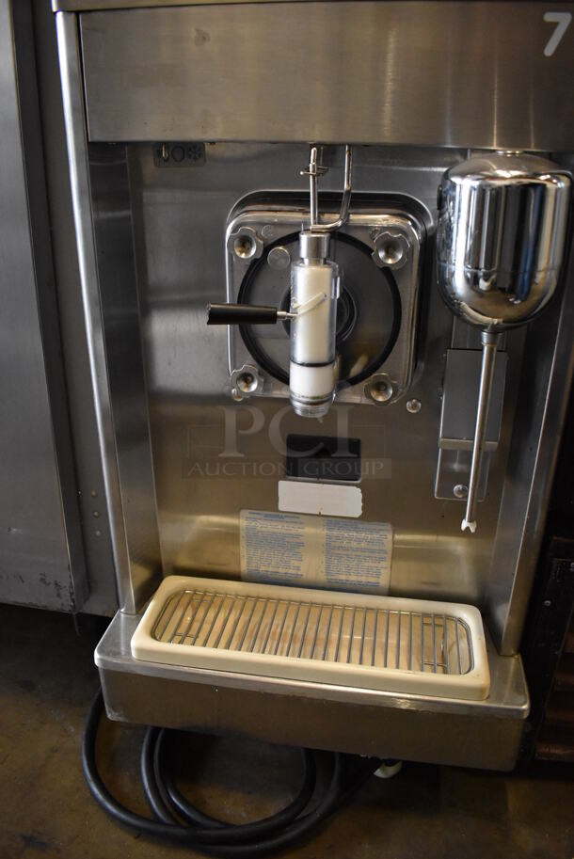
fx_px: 645
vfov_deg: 67.3
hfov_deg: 48.0
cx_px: 287
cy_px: 430
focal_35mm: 27
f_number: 3.5
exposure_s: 1/125
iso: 4000
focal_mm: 18
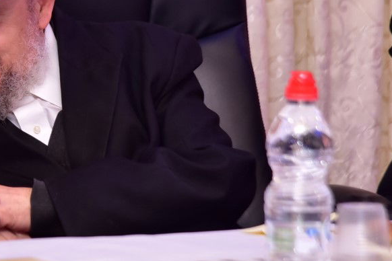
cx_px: -9
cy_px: 98
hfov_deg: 7.8
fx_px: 2874
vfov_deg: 5.2
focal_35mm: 264
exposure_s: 1/125
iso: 1250
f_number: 5.6
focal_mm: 120
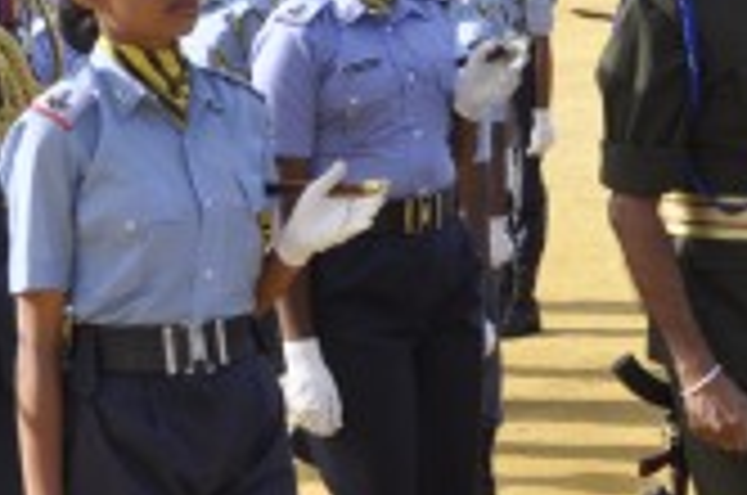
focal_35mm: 136
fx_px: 2813
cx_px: 423
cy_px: 243
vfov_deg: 10.1
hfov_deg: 15.1
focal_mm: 25
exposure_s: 1/100
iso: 200
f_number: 11
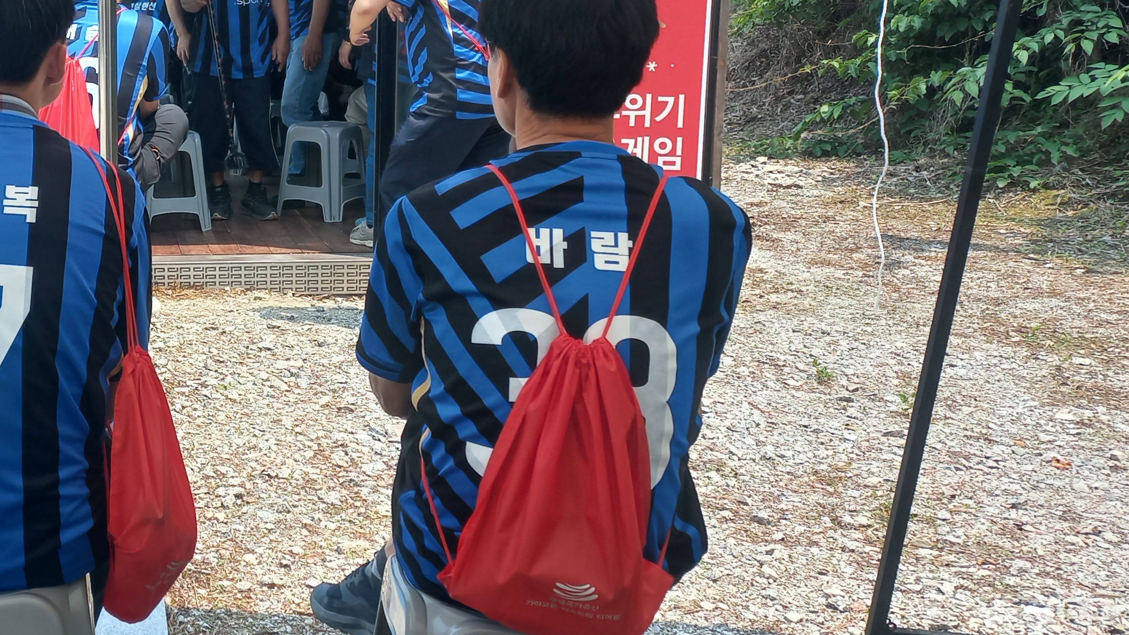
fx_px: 1617
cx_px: 49
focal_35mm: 54
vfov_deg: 22.1
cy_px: 205
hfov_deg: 35.5
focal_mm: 4.6
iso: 25
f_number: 1.8
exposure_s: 1/243
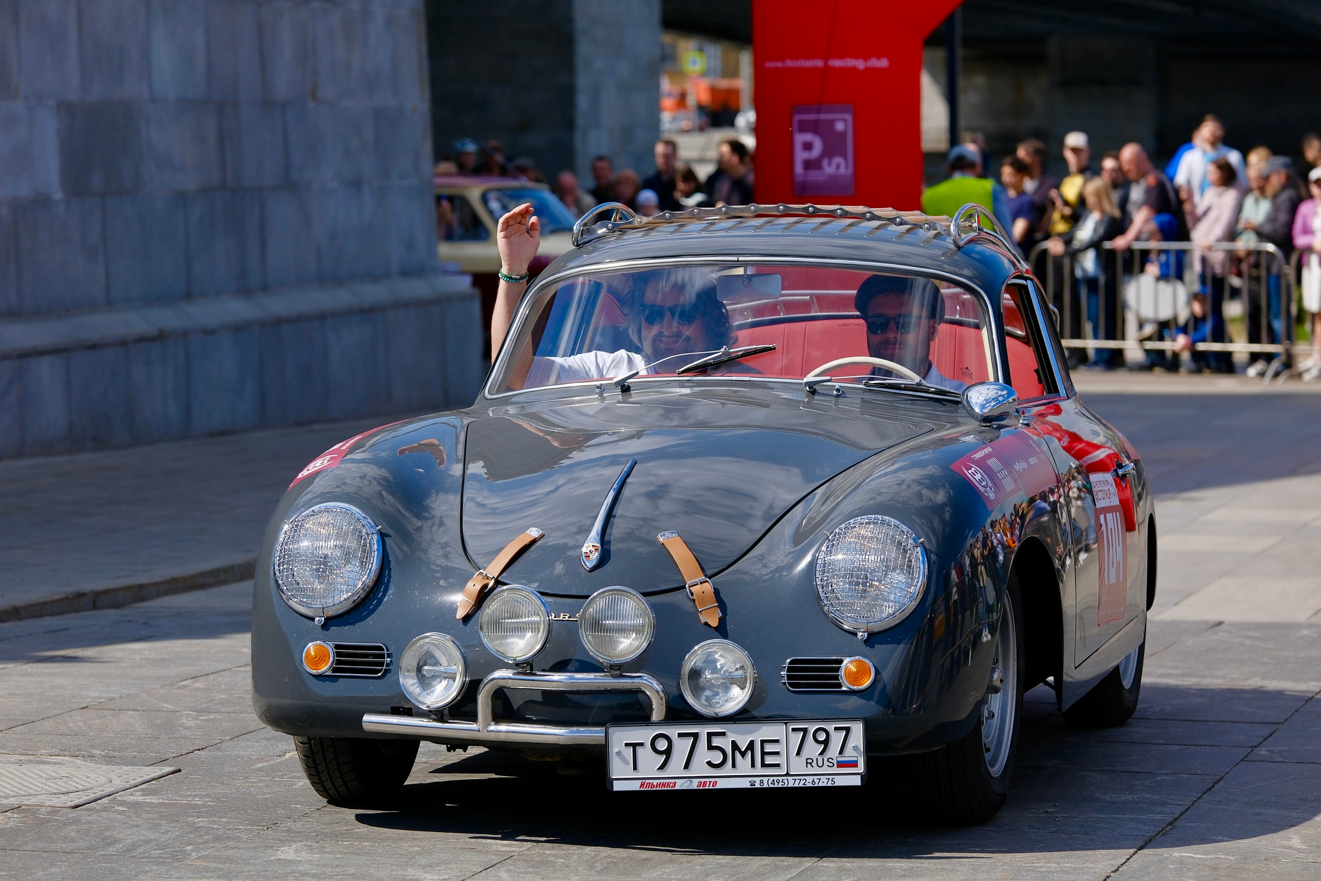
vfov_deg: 12.1
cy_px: 440
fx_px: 4146
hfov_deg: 18.1
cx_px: 660
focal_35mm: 113
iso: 160
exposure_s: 1/3000
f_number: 3.2
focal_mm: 75
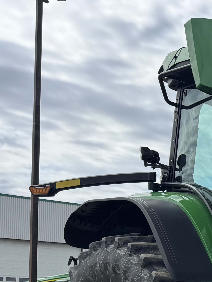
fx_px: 670
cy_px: 304
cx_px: 460
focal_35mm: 82
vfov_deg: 22.6
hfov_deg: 14.2
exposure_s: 1/5348
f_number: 1.78
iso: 80
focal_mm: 6.76
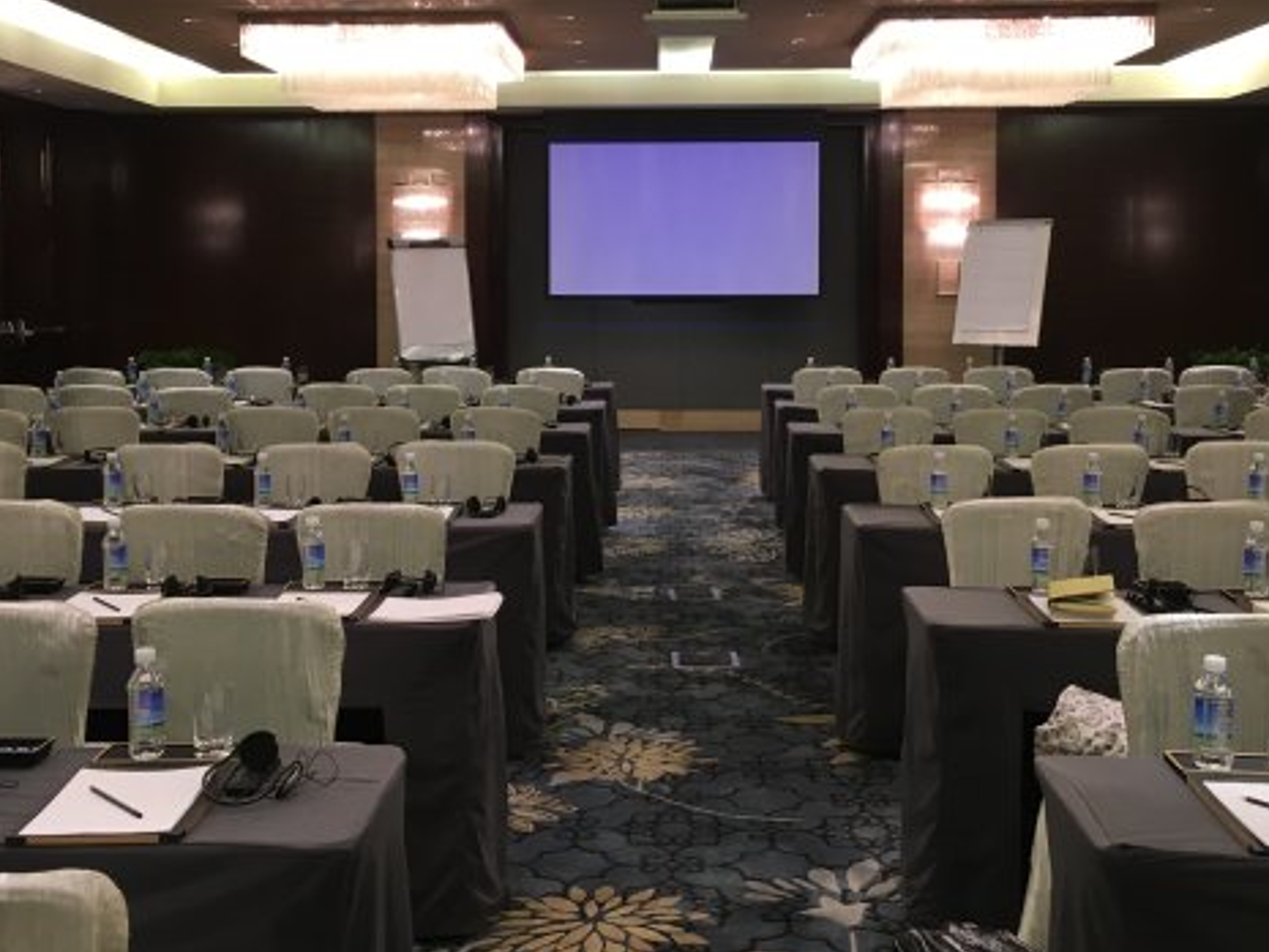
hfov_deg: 43.8
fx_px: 1577
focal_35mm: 43
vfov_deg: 33.4
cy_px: 329
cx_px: 611
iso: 80
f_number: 2.2
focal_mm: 4.15
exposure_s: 1/33
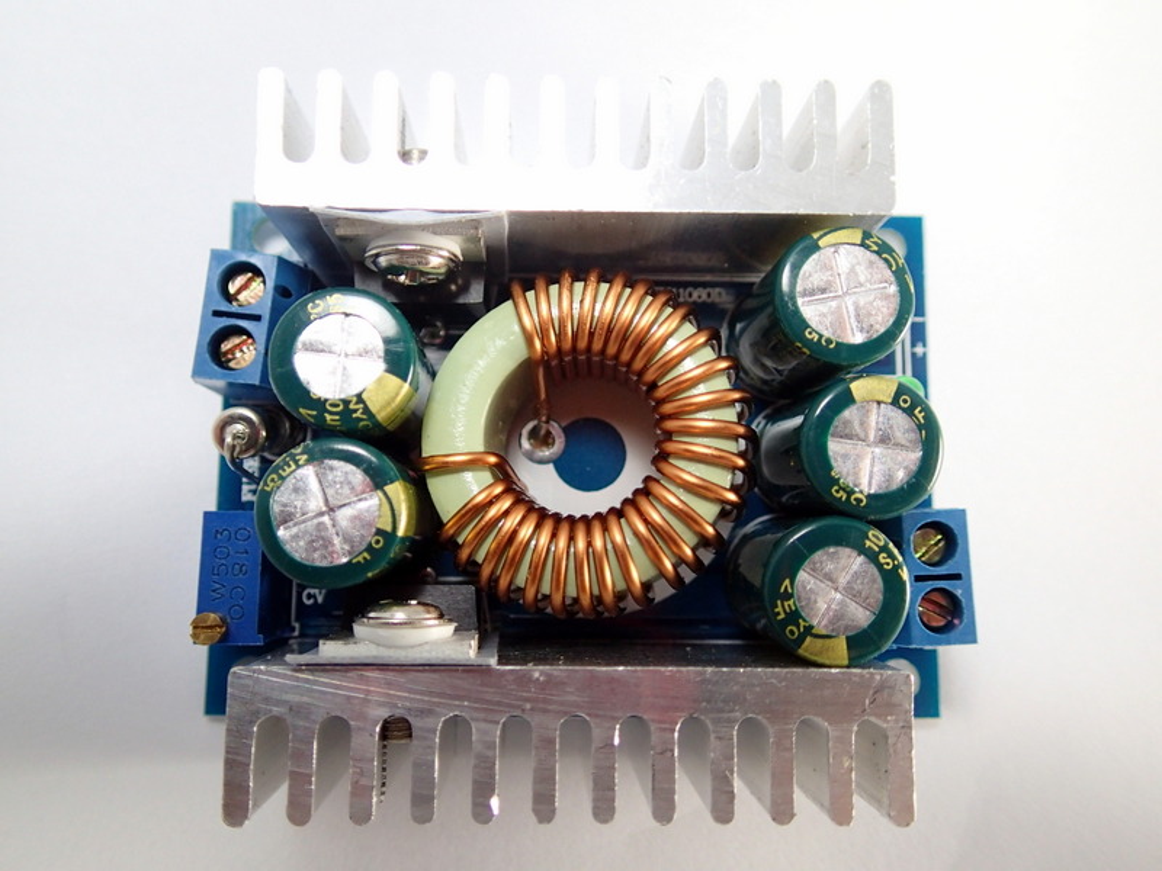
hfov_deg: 60.0
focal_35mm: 30
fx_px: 1007
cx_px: 581
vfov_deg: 46.8
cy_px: 436
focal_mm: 5.5
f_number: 2.3
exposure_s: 1/125
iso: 400
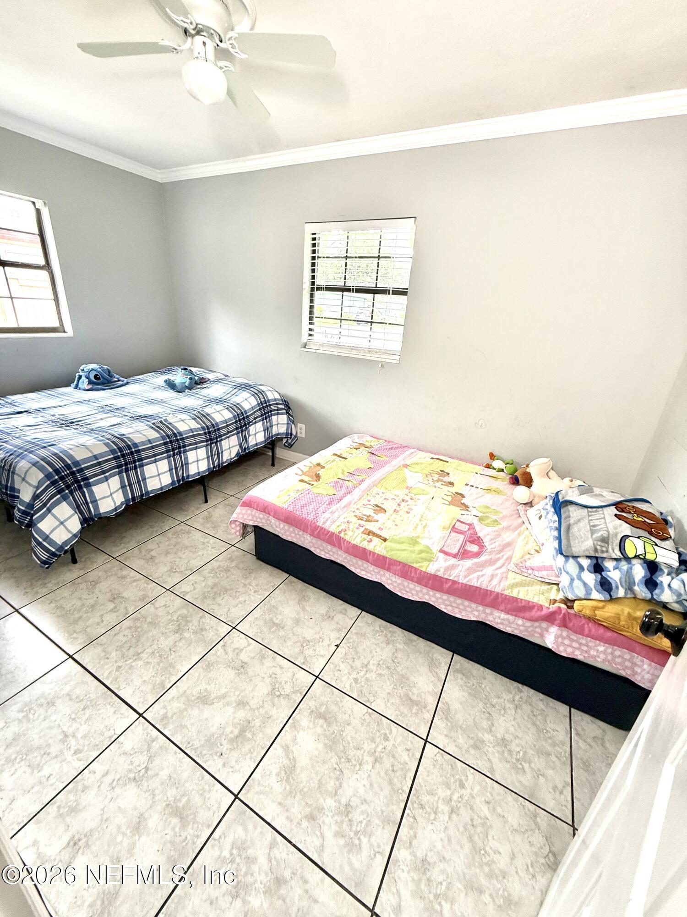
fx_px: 370
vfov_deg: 102.1
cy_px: 458
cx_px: 344
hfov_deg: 85.7
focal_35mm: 14
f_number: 2.2
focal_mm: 2.22
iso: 125
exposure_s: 1/99
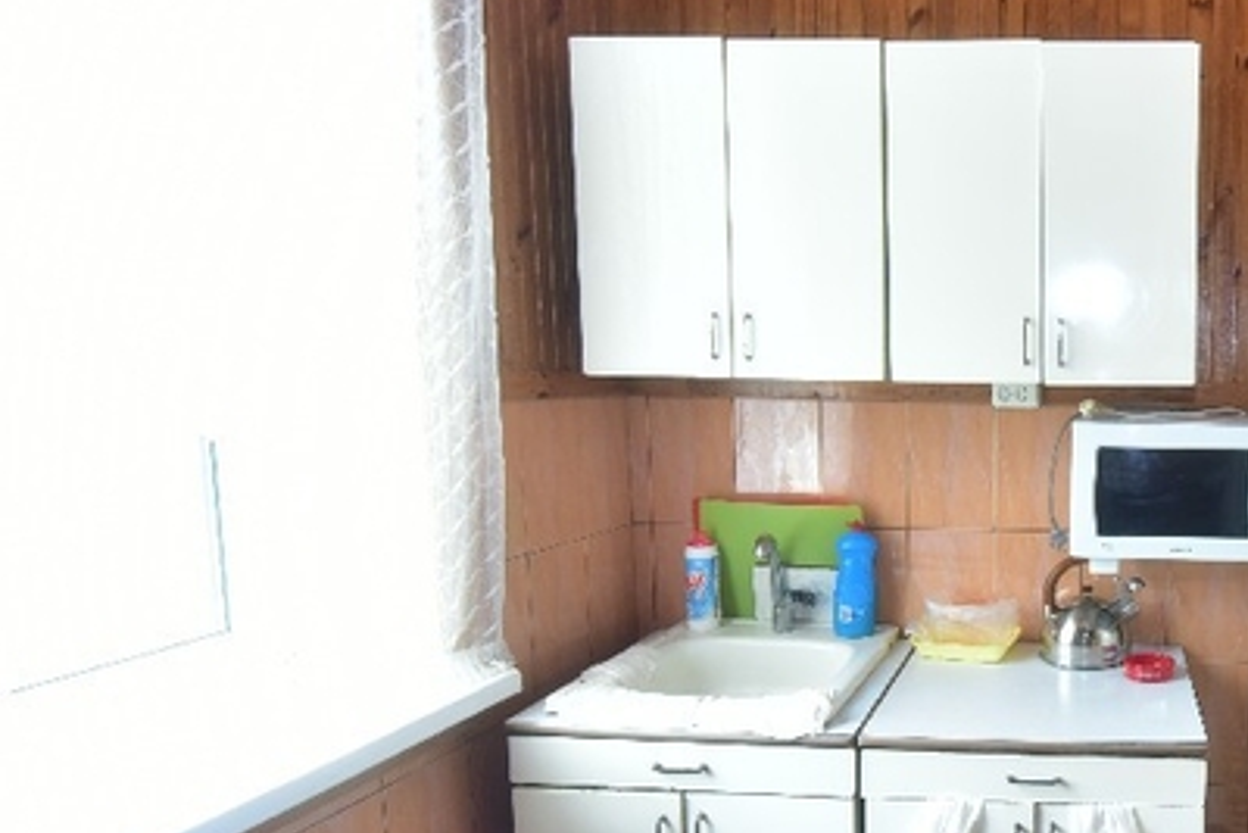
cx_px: 1092
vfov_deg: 46.3
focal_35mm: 28
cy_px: 487
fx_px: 971
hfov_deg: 57.5
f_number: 4.5
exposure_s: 1/125
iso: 2000
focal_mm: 14
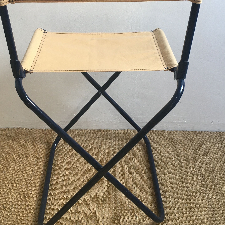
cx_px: 109
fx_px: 353
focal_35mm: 48
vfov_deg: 35.2
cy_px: 86
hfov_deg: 35.4
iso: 32
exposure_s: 1/33
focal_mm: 4.15
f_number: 2.2
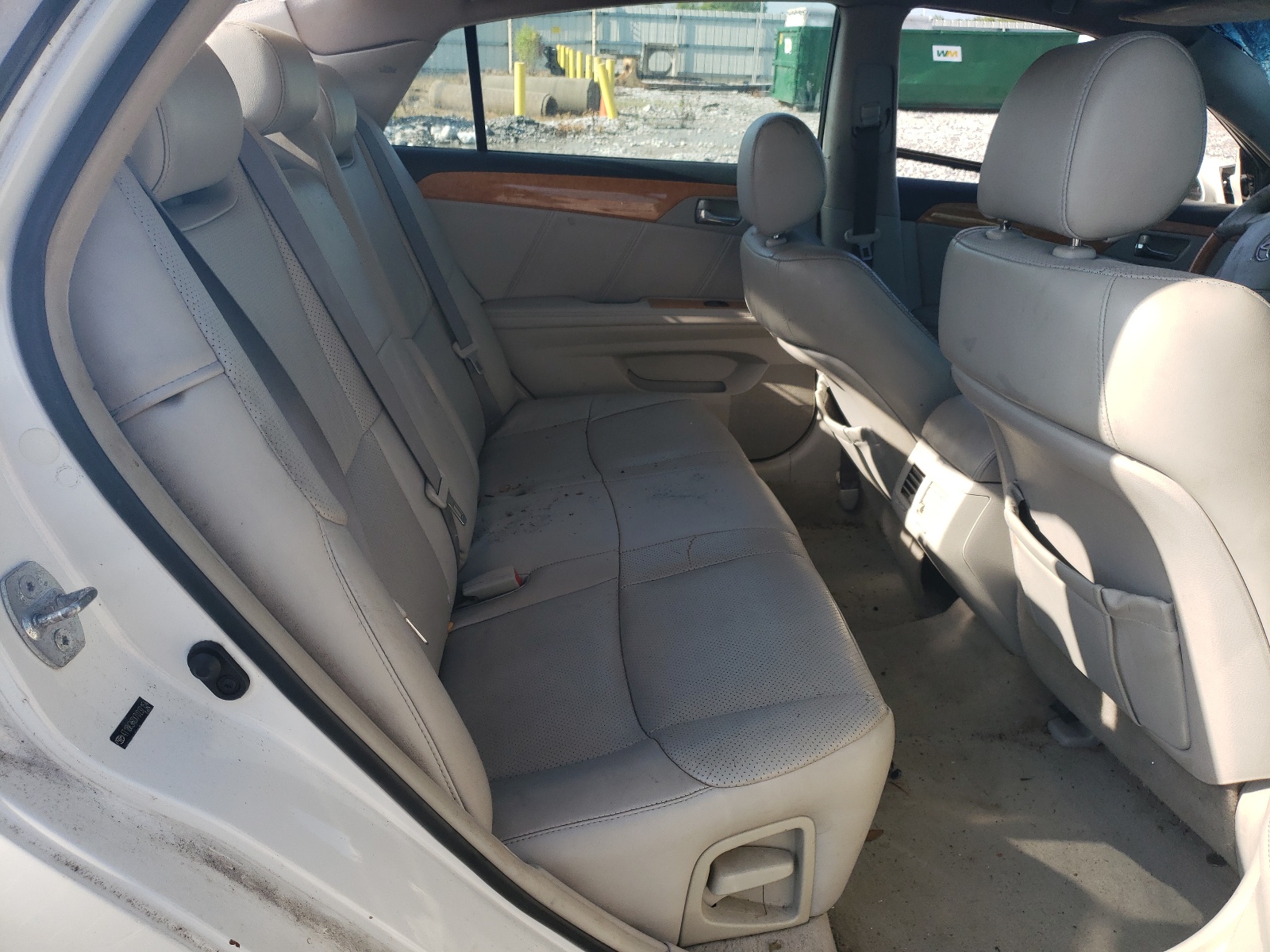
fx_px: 954
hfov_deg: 67.3
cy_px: 476
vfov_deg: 53.1
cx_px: 635
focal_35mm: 26
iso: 50
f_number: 1.5
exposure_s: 1/909
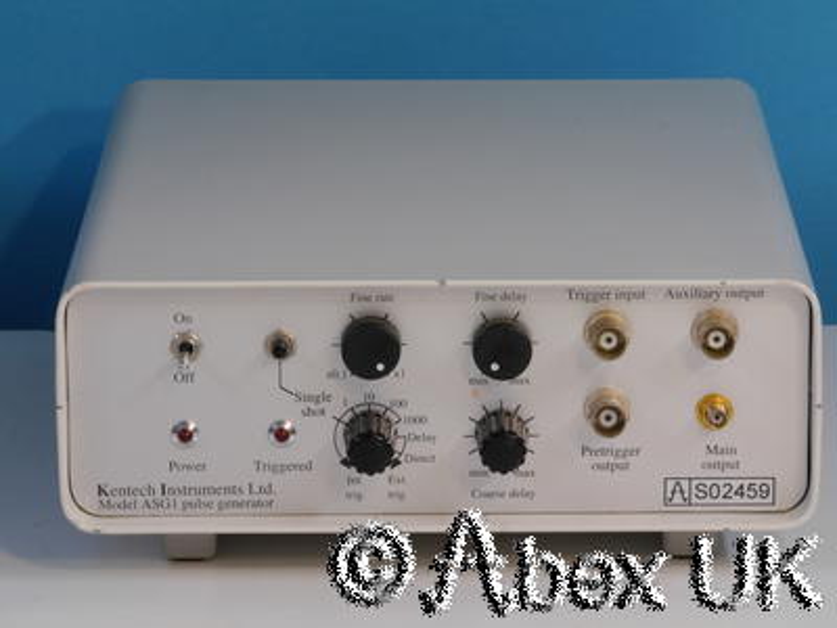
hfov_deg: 9.7
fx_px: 4933
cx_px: 418
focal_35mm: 204
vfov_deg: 7.3
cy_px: 314
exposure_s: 1/2.5
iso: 800
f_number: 22
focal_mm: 102
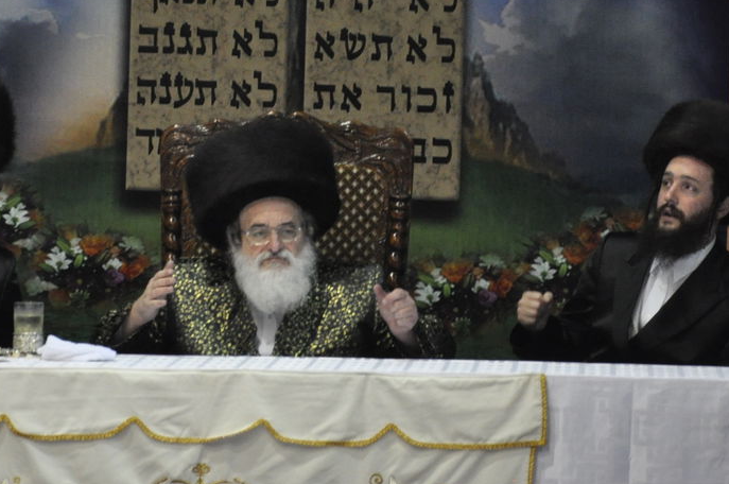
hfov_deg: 6.4
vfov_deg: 4.3
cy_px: 97
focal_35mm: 321
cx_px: 271
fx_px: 6491
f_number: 5.6
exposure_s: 1/80
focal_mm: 105
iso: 1600
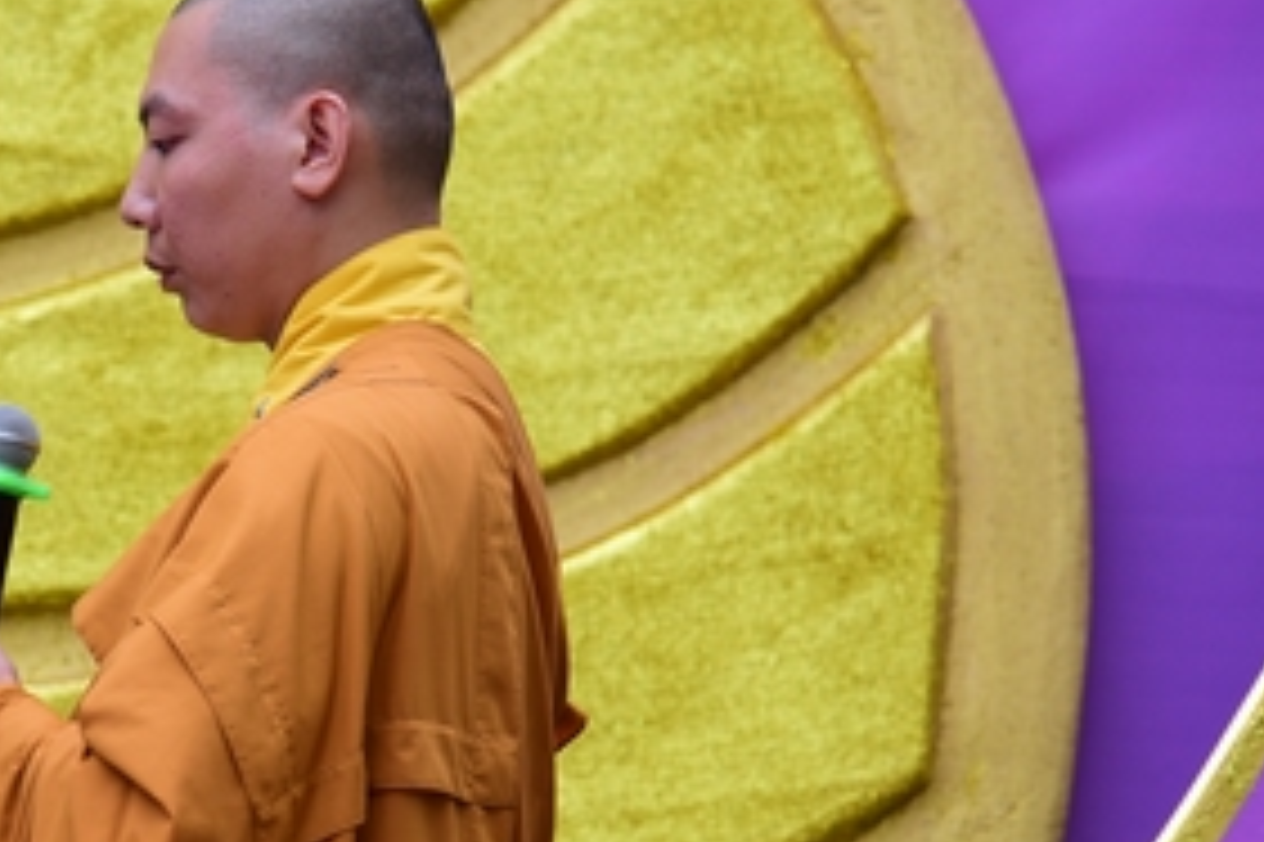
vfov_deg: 4.9
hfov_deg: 7.4
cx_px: 153
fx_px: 9755
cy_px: 392
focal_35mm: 278
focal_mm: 120
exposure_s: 1/100
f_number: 4
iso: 200
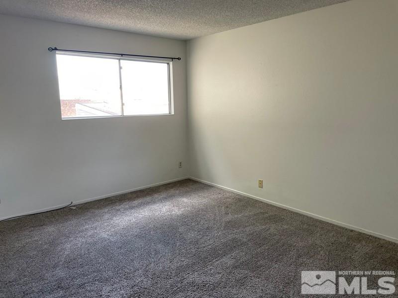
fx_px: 299
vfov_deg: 53.1
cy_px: 149
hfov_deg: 67.3
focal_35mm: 26
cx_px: 199
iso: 125
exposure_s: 1/112
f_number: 1.6
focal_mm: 4.2
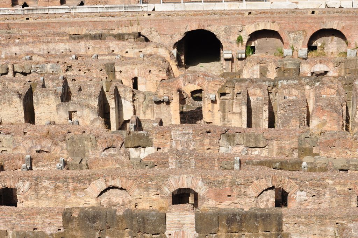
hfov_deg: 21.9
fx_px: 924
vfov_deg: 14.7
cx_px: 179
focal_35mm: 93
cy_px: 119
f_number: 10
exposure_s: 1/320
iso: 200
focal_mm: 62
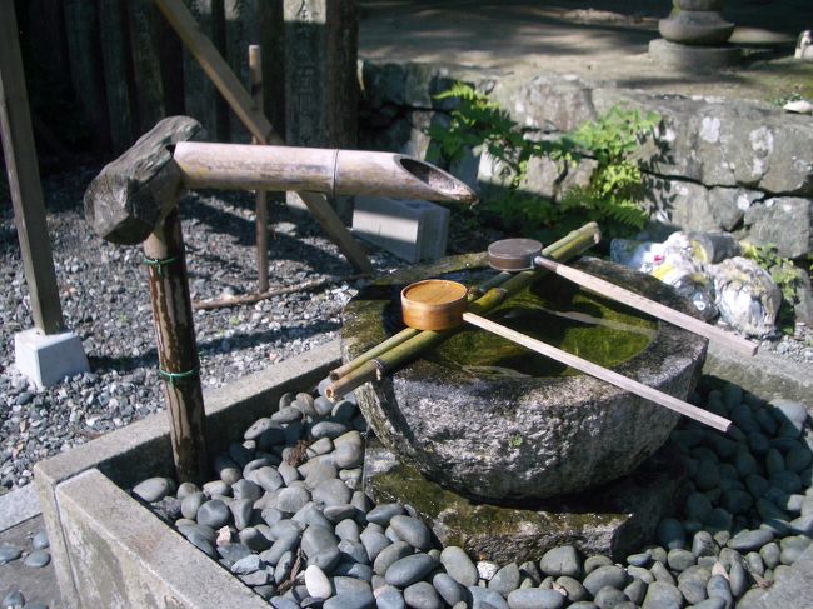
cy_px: 304
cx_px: 406
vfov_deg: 35.1
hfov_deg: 45.8
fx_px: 963
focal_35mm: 41
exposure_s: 1/640
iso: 50
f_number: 2.8
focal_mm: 6.8
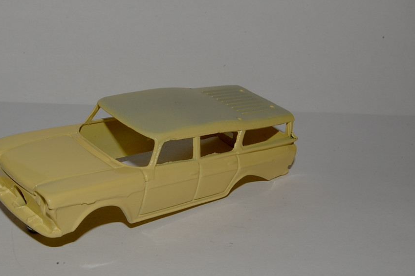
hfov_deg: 29.5
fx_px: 783
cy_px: 144
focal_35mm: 68
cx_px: 140
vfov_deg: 20.0
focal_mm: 32
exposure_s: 1/60
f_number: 25
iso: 400
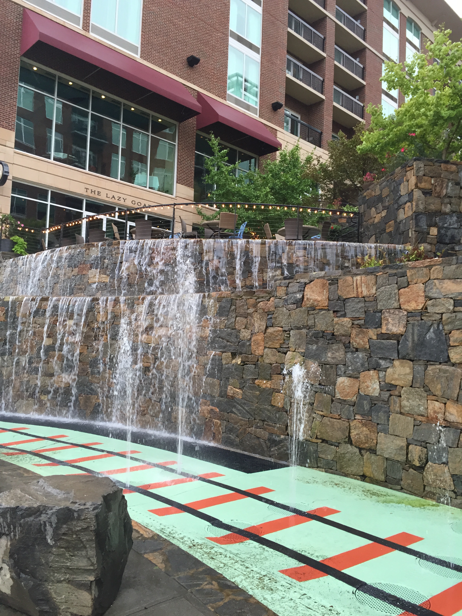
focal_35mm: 29
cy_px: 308
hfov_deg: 48.2
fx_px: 516
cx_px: 231
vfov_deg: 61.7
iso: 32
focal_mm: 4.15
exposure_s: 1/40
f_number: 2.2
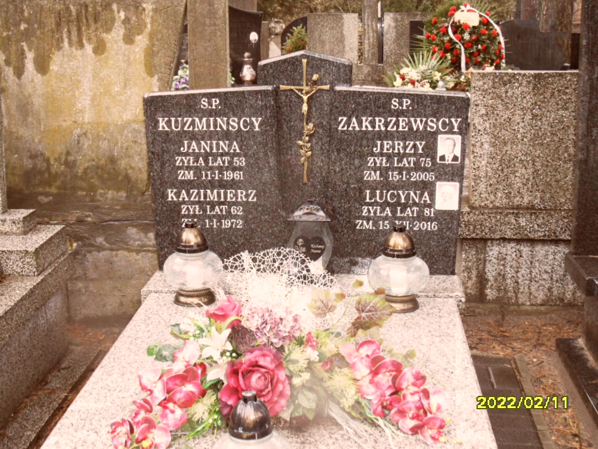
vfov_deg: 29.1
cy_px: 224
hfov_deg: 38.2
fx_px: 864
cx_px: 299
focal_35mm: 50
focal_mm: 8.2
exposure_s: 1/45
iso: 320
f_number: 3.8
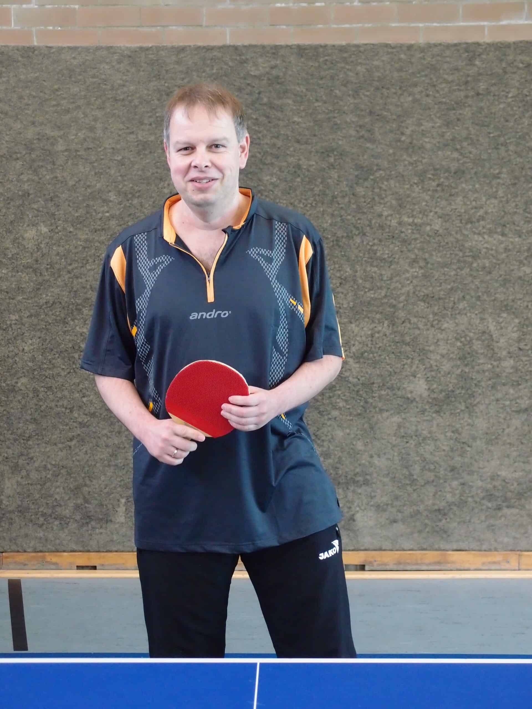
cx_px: 266
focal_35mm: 65
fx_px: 1332
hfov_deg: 22.6
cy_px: 354
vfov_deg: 29.8
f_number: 2.5
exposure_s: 1/160
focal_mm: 14.05
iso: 640
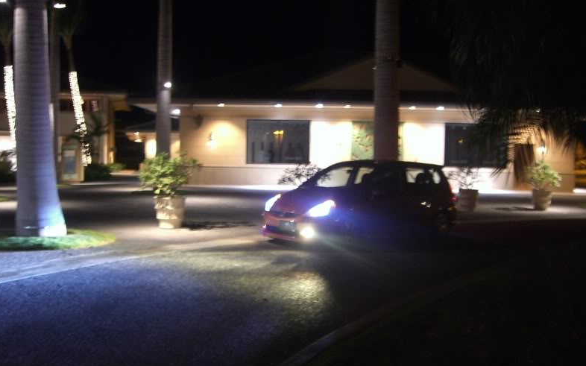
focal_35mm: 41
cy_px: 223
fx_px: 655
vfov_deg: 31.1
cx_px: 294
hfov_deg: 48.2
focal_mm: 7.9
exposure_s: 1/2.5
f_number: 2.8
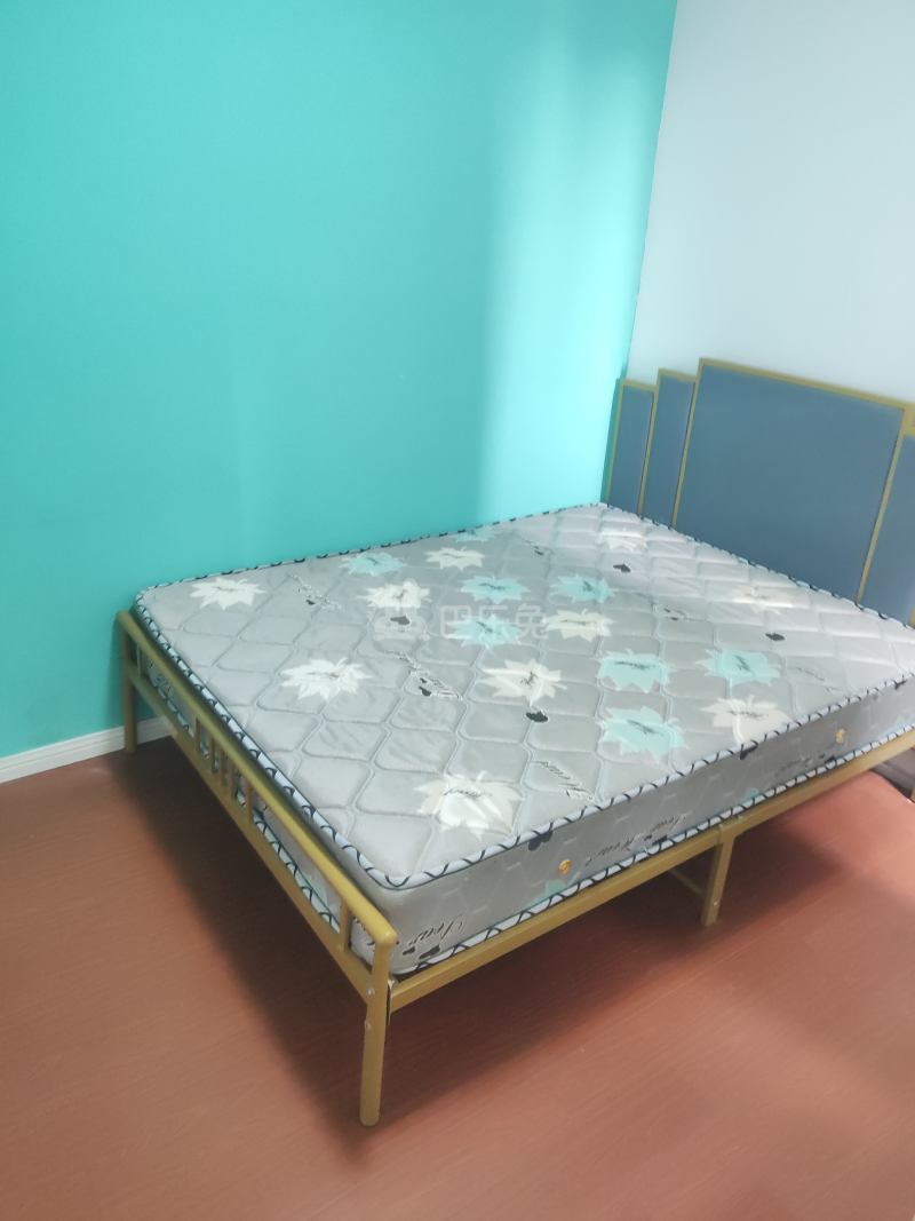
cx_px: 458
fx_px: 917
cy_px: 610
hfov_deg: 53.1
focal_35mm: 26
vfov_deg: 67.3
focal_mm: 4.74
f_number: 1.79
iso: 409
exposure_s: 1/30
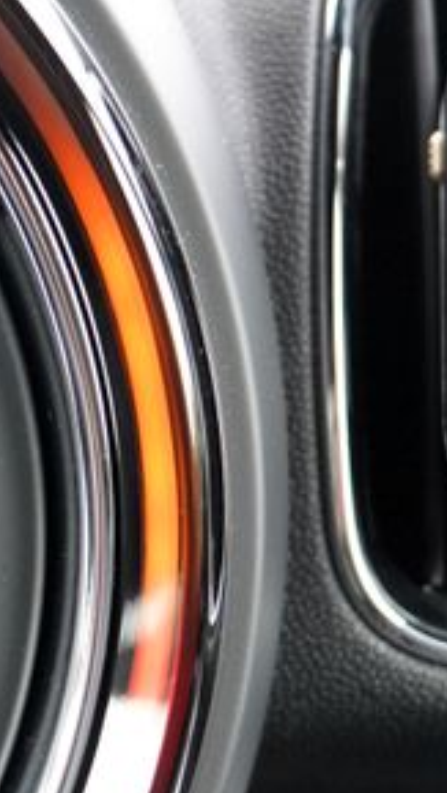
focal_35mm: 141
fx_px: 2965
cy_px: 531
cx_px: -677
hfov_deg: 7.9
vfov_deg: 15.2
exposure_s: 1/60
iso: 800
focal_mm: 38
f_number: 2.8
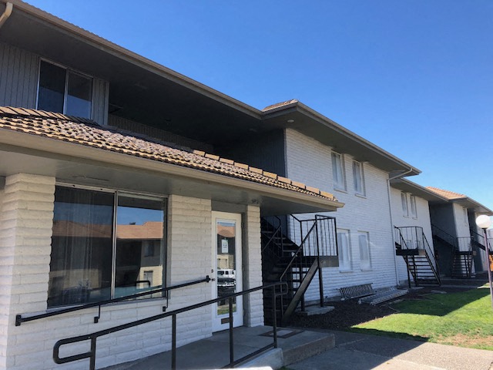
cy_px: 185
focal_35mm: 28
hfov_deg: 63.4
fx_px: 399
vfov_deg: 49.7
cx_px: 246
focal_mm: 3.99
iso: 20
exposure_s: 1/762
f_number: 1.8
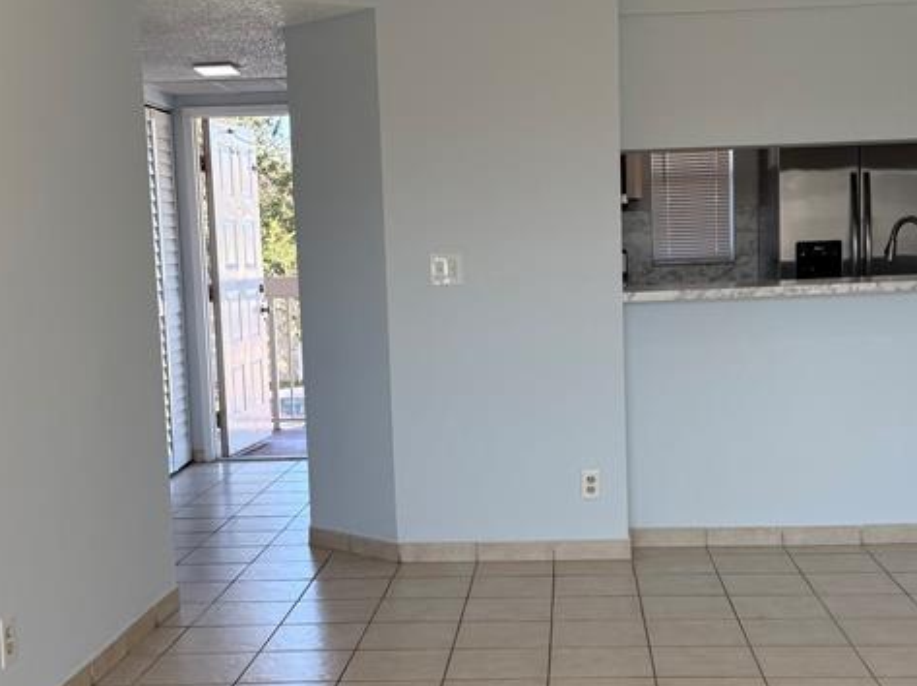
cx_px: 489
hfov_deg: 36.8
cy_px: 395
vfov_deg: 28.0
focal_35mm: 52
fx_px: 1376
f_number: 1.78
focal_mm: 6.76
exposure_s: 1/484
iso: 100
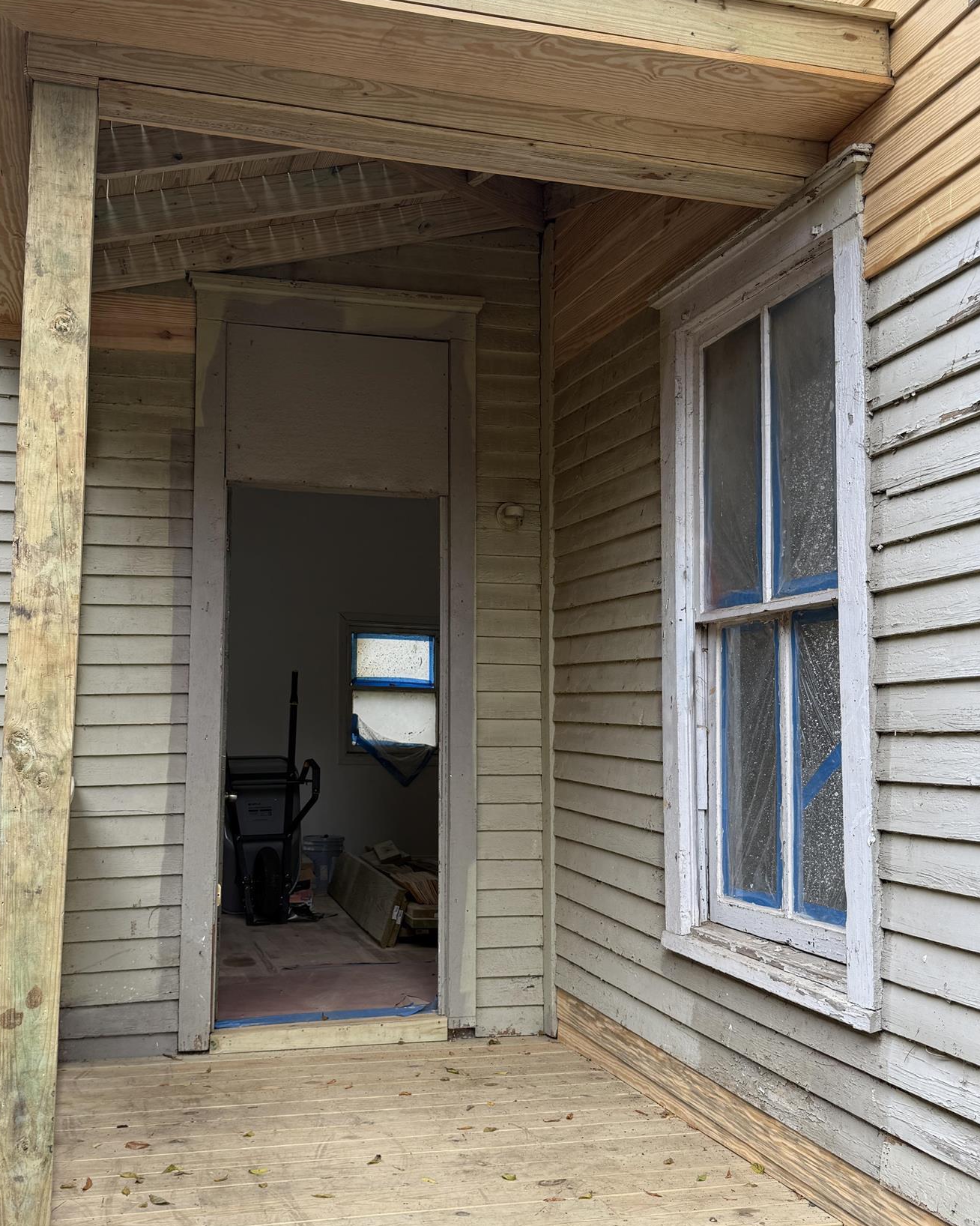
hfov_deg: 44.4
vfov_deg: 54.2
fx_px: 1197
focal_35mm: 33
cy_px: 630
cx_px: 423
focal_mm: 6.76
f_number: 1.78
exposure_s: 1/121
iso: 64
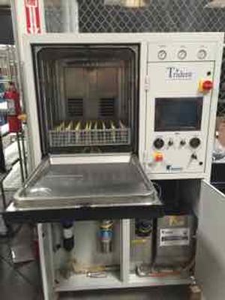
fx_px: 251
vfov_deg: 61.7
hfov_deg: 48.2
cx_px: 112
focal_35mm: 29
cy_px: 150
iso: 64
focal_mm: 4.15
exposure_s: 1/4
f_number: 2.2
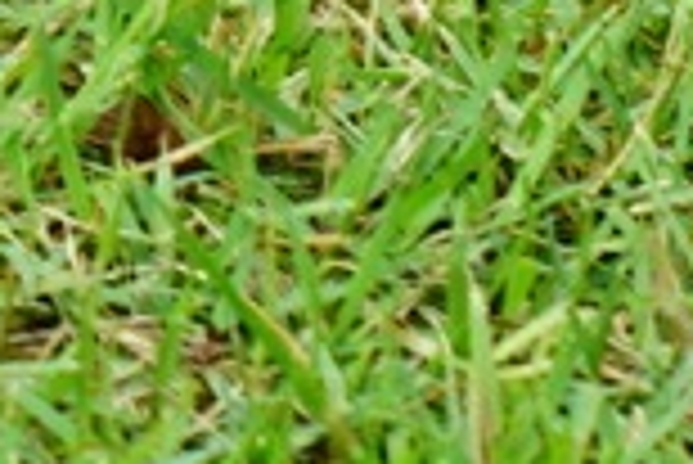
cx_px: -1444
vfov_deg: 1.7
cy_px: -820
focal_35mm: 816
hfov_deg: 2.5
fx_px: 15722
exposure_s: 1/125
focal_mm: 105
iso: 160
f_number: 8
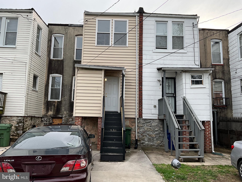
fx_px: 203
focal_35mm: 29
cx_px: 121
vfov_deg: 48.2
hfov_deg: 61.7
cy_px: 91
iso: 25
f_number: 1.8
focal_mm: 3
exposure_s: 1/495
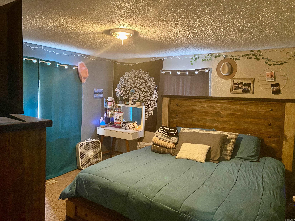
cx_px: 148
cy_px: 110
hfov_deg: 67.3
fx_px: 222
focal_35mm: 26
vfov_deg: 53.1
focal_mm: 4.25
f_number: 1.8
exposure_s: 1/30
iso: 640
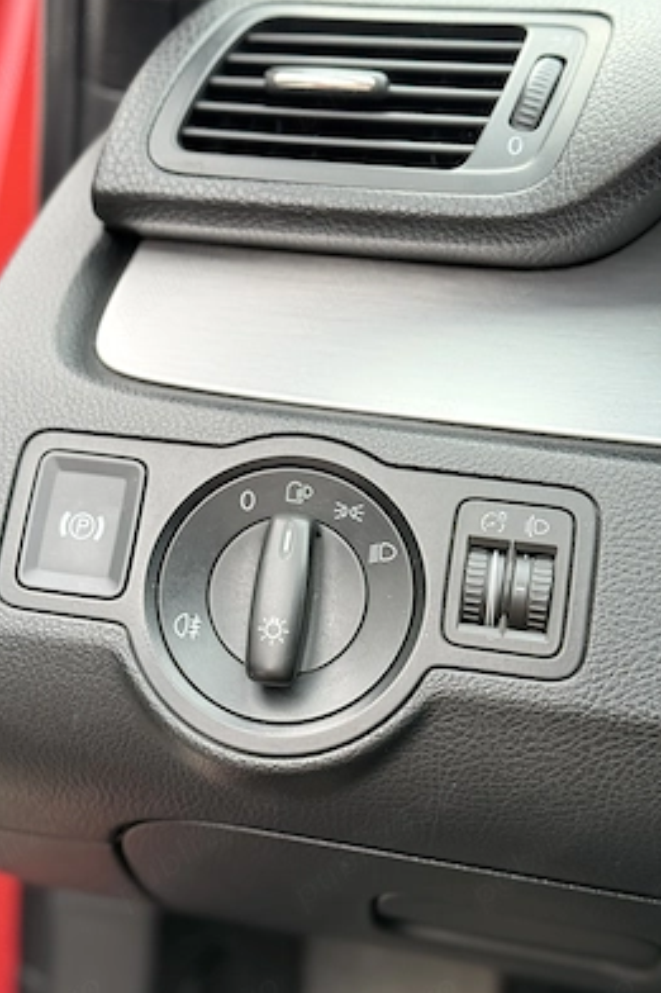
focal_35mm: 51
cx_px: 286
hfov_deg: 26.4
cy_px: 499
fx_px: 1406
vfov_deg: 38.9
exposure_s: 1/242
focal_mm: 6.76
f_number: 1.78
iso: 100
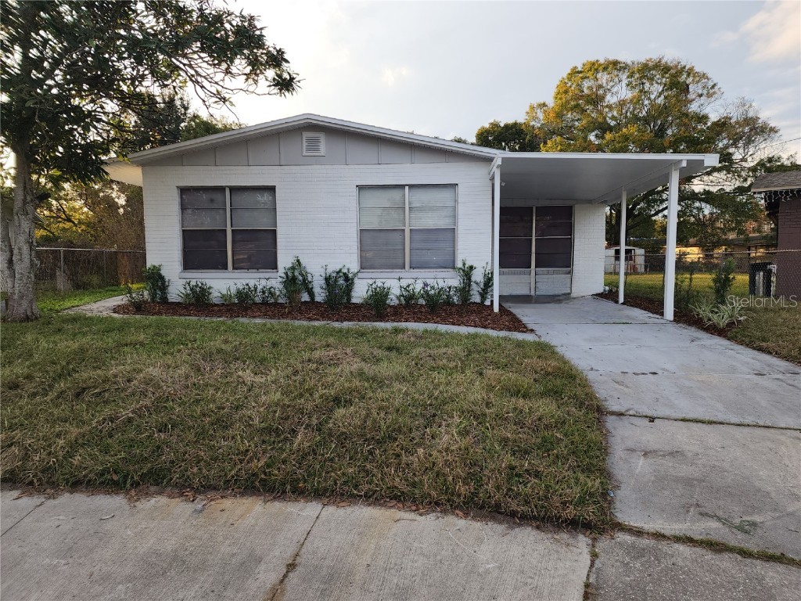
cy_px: 300
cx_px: 400
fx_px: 532
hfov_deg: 73.9
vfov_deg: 58.9
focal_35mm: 23
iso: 12
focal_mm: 6.4
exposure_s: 1/141
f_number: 1.8
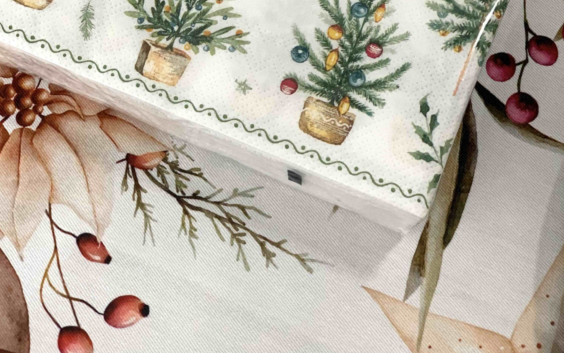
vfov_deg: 17.1
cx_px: 282
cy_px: -17
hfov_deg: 27.8
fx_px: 1137
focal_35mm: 74
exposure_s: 1/60
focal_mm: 6
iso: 125
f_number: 2.4
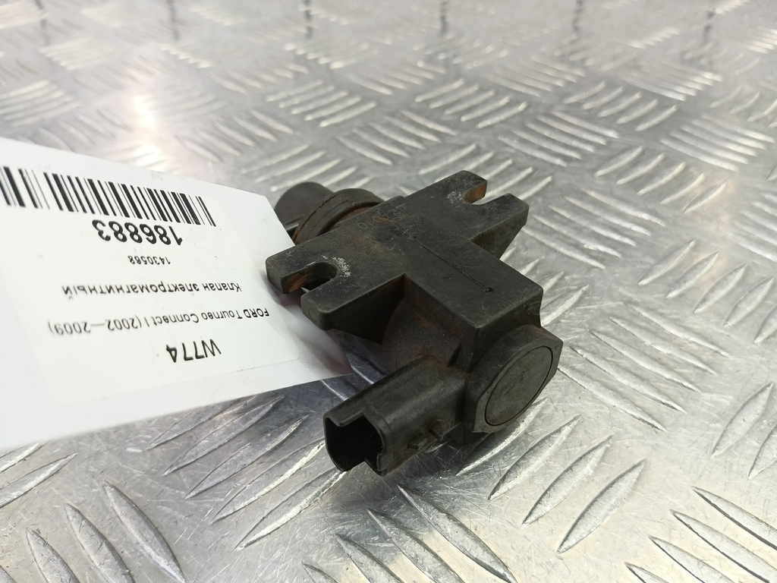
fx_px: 516
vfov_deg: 58.9
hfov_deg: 73.9
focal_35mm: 23
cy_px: 292
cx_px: 388
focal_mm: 4.11
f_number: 1.6
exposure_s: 1/50
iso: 159
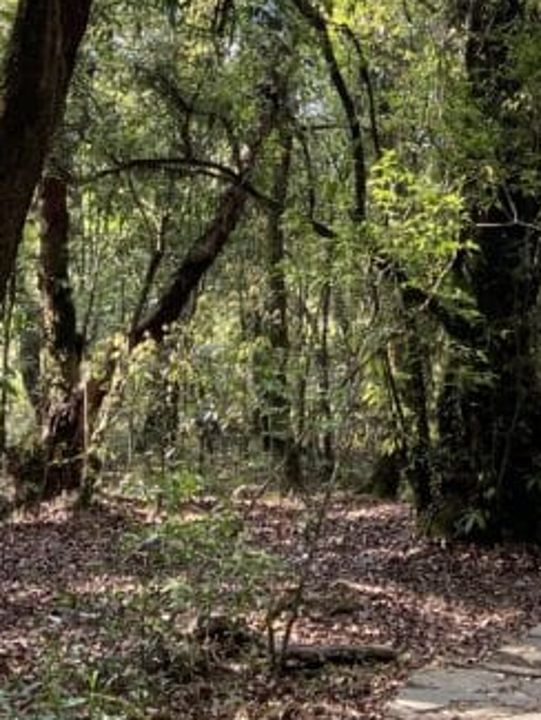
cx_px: 550
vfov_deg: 22.6
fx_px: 1708
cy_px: -47
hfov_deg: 17.6
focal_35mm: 82
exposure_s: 1/121
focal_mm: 4.25
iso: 40
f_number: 1.8
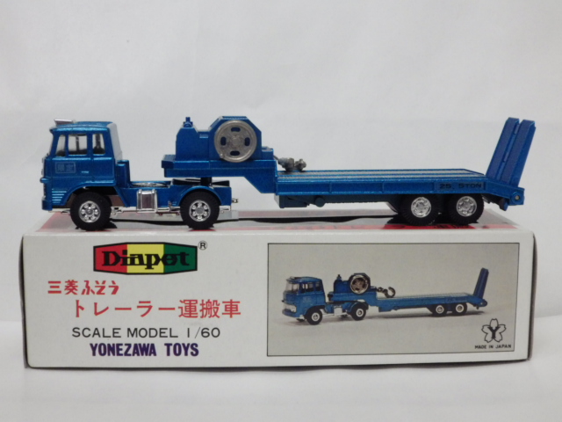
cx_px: 281
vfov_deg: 24.8
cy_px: 211
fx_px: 958
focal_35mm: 59
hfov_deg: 32.7
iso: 800
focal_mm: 10.7
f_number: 4
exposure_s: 1/60
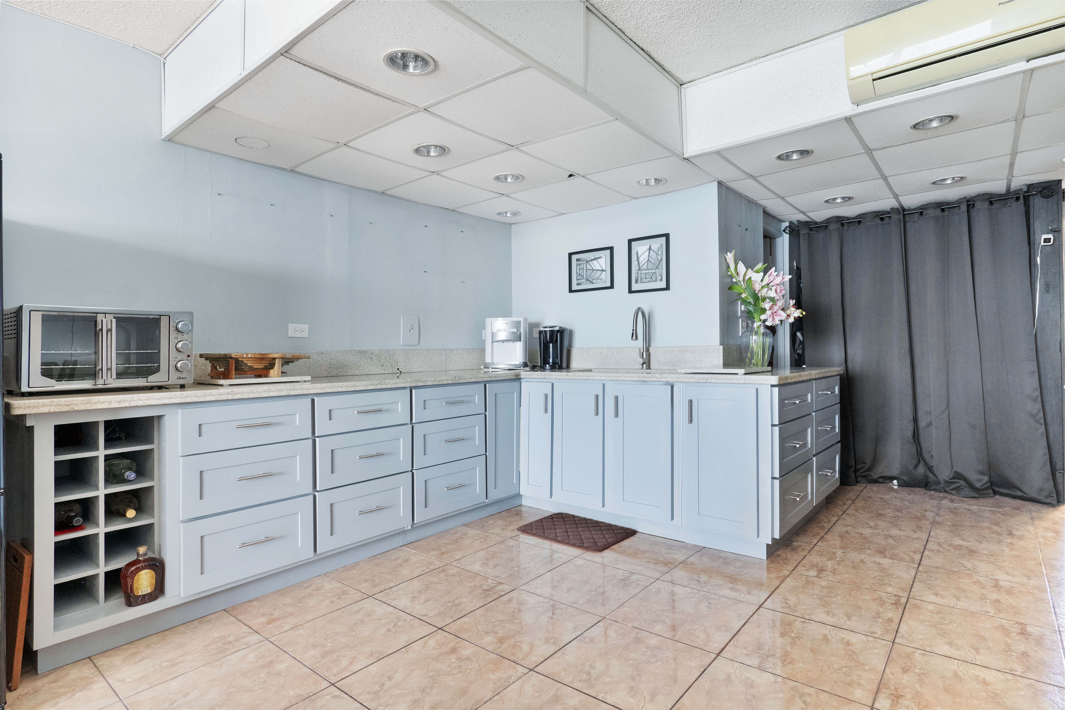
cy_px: 355
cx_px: 532
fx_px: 532
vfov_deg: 67.4
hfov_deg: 90.0
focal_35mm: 18
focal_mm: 18
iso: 4000
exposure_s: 1/30
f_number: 6.3
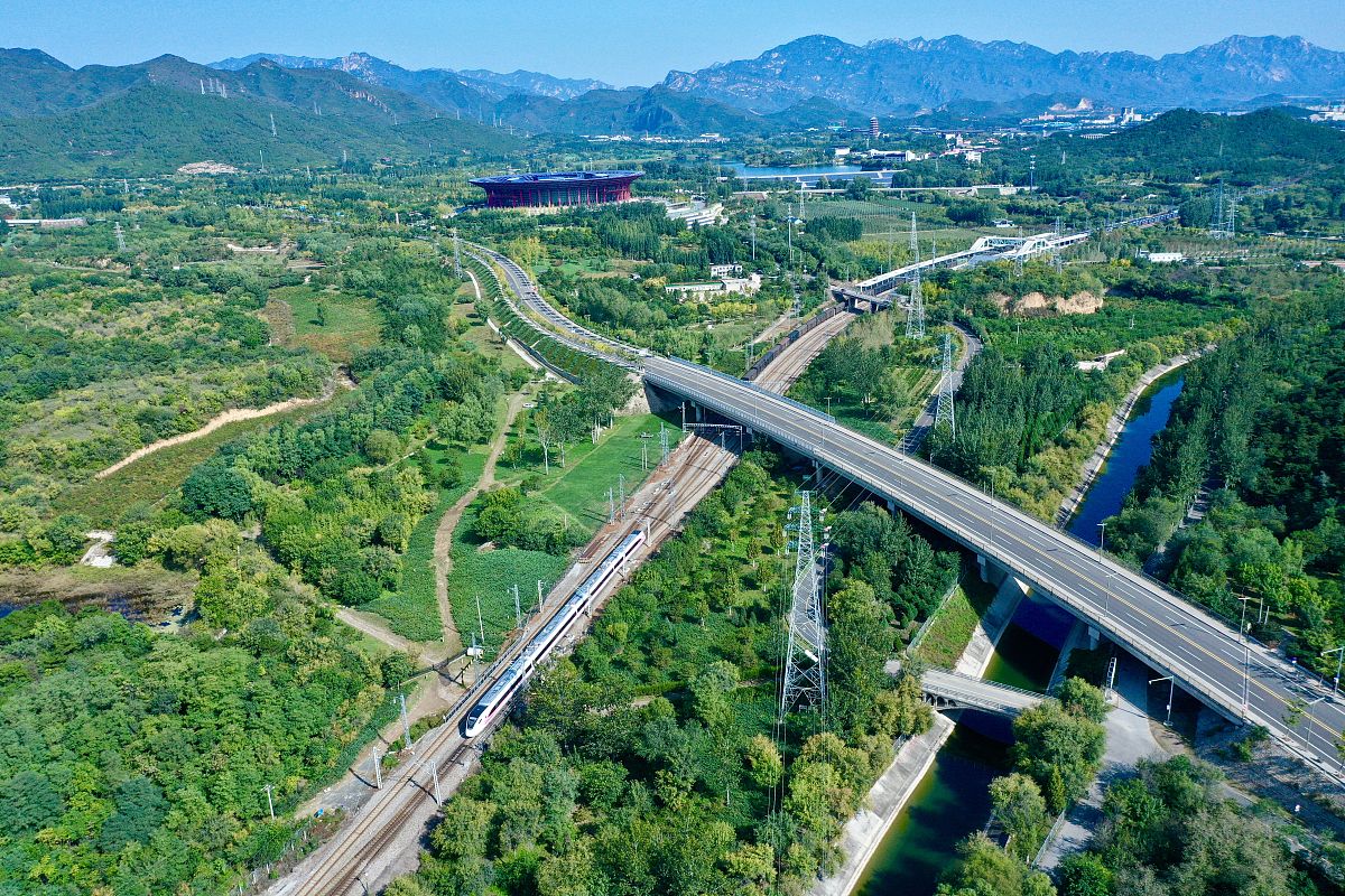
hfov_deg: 65.5
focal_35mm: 28
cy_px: 448
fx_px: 1046
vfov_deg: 46.4
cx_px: 672
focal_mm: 10.26
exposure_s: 1/1000
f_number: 5.6
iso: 200
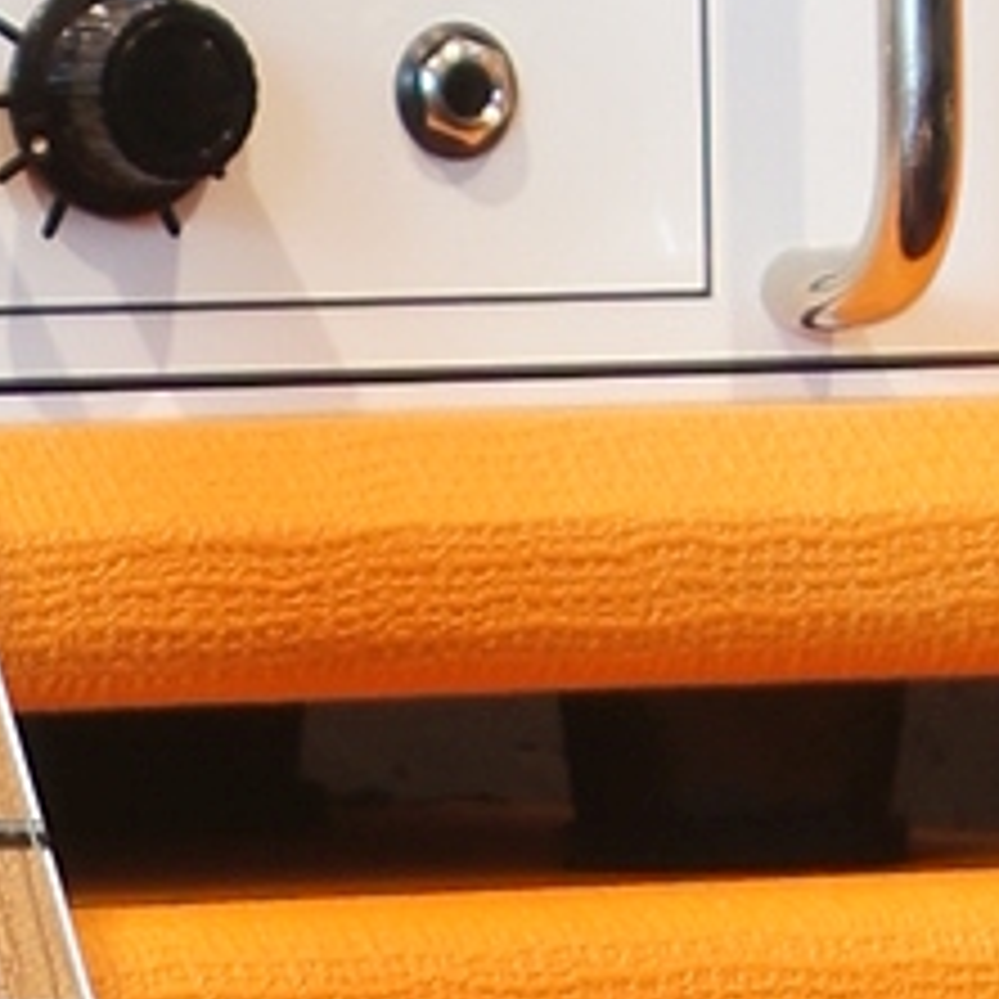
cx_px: 18
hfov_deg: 4.5
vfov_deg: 4.4
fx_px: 12832
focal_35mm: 393
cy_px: 1656
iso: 100
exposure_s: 1/4
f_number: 6.3
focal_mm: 30
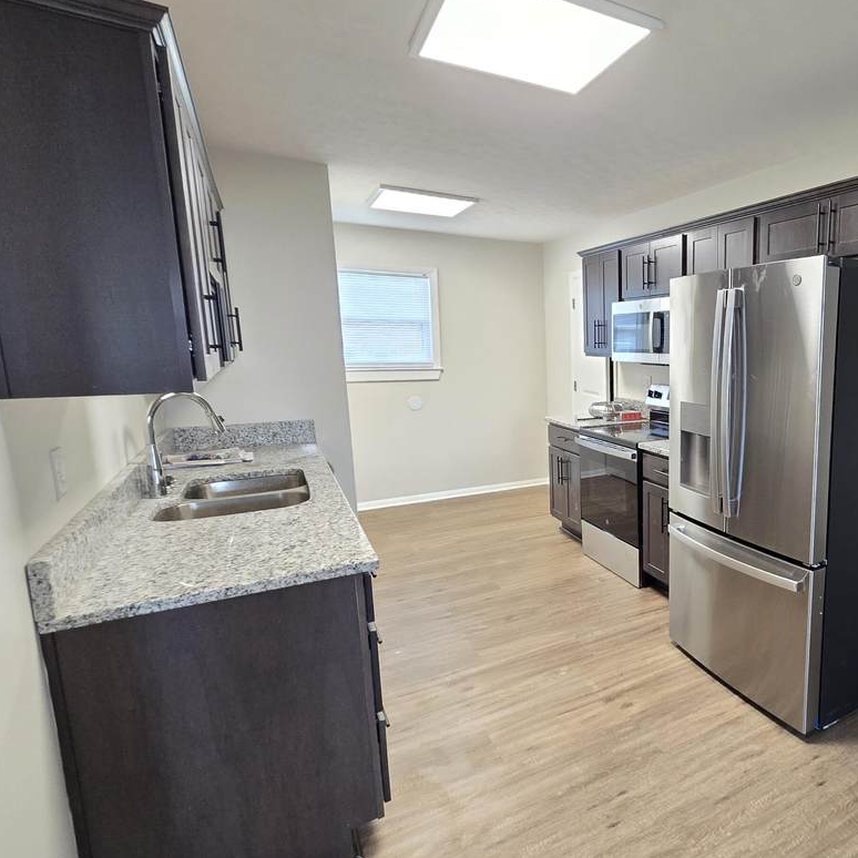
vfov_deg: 77.7
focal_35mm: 19
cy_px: 428
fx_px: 533
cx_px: 687
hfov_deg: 70.0
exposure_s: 1/60
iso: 250
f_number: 2.2
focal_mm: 2.2
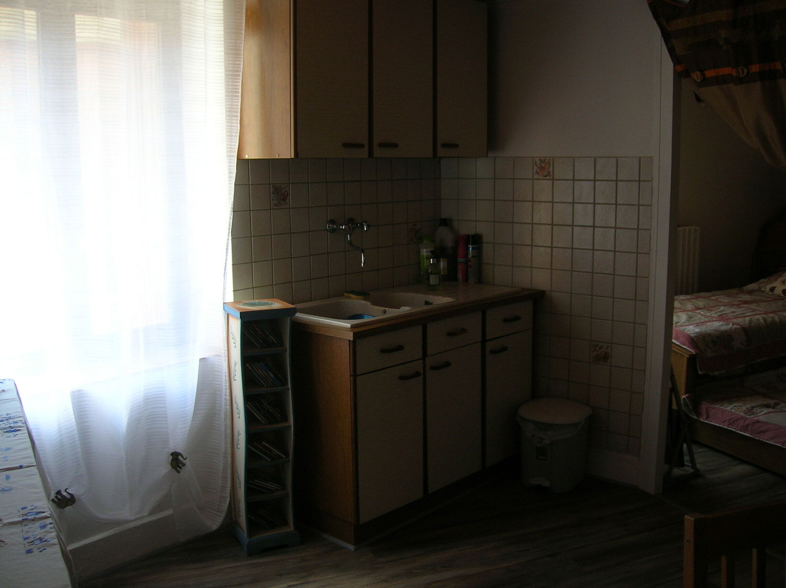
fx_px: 771
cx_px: 393
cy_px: 294
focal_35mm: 34
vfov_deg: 41.7
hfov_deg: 54.0
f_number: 2.9
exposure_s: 1/29.4
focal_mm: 5.7
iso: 50
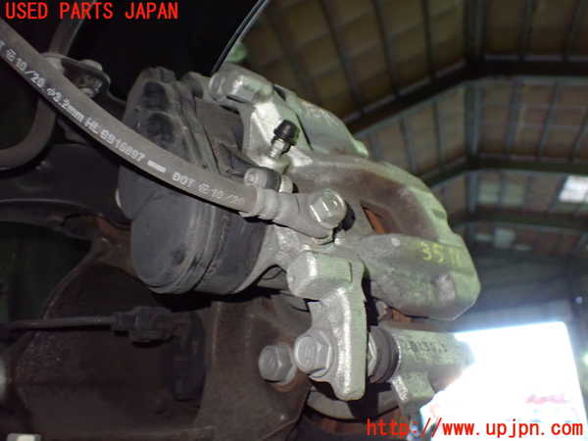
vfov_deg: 46.8
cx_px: 294
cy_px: 220
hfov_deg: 60.0
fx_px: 510
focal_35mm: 30
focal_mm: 5.4
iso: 800
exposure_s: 1/50
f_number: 2.3
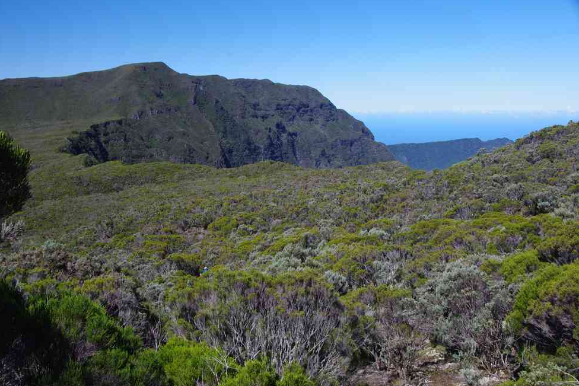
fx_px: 708
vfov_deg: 30.5
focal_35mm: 44
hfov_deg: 44.5
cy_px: 193
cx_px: 284
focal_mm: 29.4
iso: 200
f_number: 11
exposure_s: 1/80
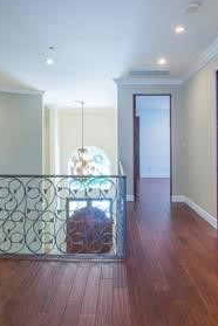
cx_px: 77
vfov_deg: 63.6
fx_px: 263
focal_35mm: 29
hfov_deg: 44.5
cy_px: 153
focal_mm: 18
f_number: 22
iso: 200
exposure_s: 1.6
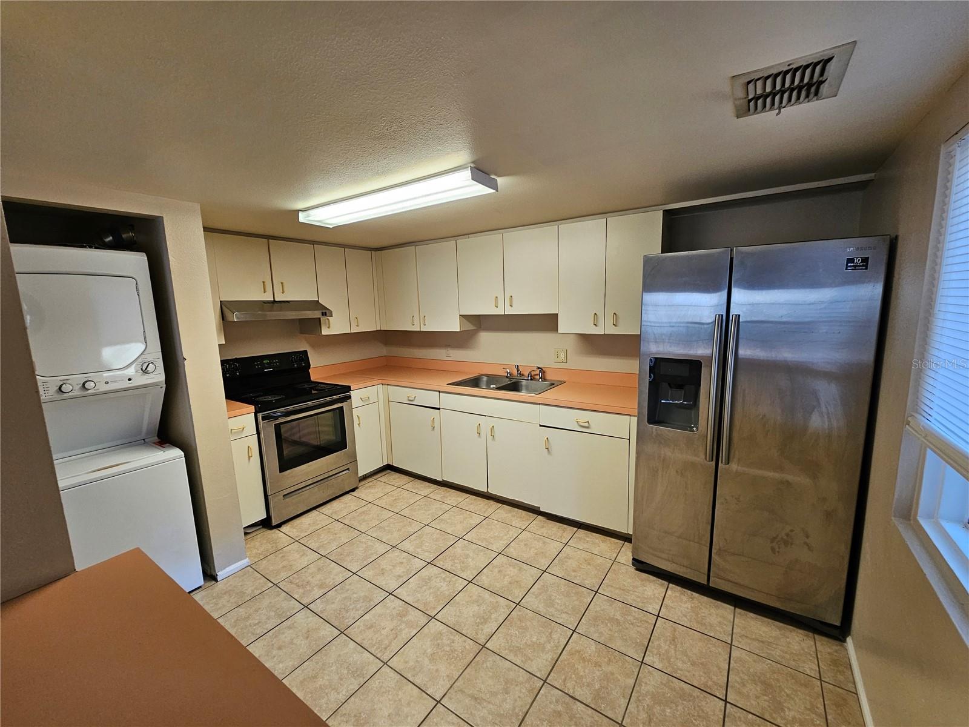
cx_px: 484
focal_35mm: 13
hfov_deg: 106.2
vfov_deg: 89.9
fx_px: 364
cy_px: 364
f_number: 2.2
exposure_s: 1/60
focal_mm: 2.2
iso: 200
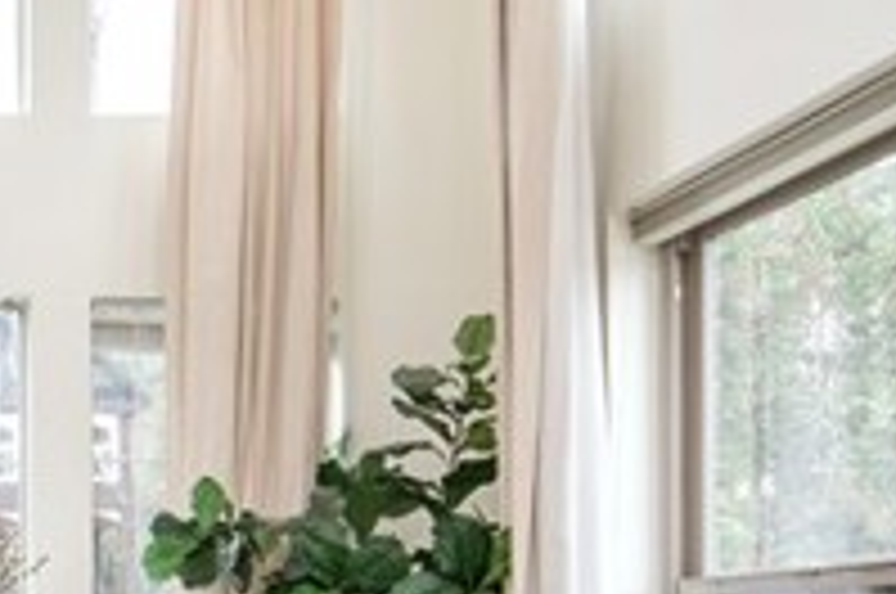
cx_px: -162
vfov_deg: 18.0
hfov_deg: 25.4
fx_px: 1789
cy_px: 695
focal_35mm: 72
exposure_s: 1/80
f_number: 4.5
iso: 200
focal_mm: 14
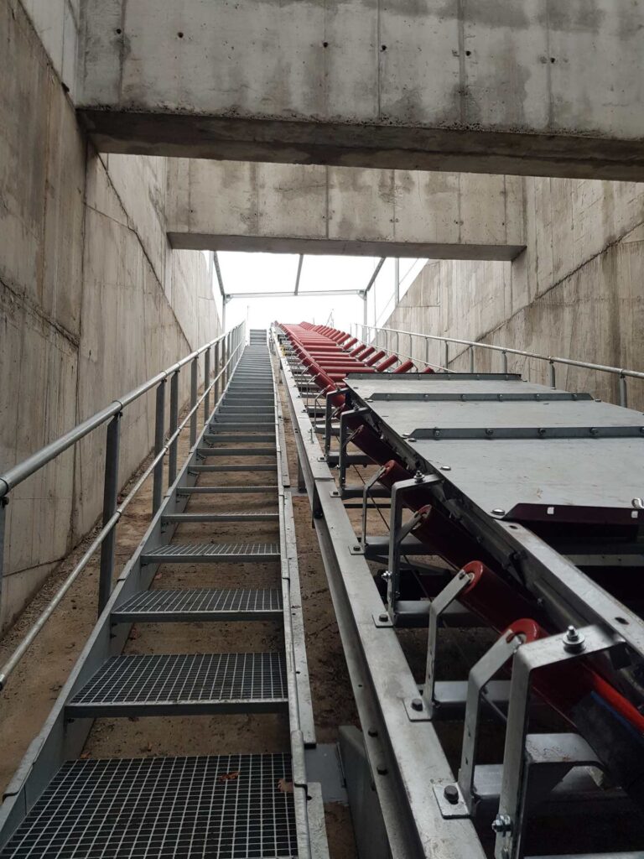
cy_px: 430
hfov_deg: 53.1
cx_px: 322
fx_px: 645
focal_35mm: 26
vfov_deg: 67.3
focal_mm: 4.2
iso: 64
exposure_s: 1/100
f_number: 1.7
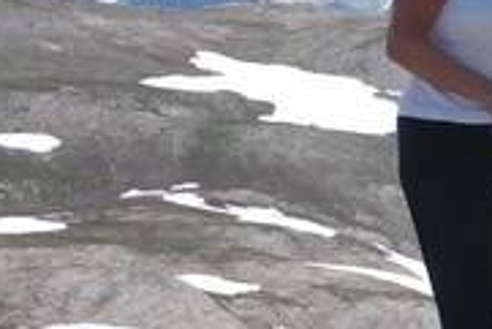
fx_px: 3743
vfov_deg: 5.0
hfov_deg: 7.4
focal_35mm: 274
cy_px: 94
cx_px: 715
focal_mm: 55
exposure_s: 1/320
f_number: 9
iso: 100
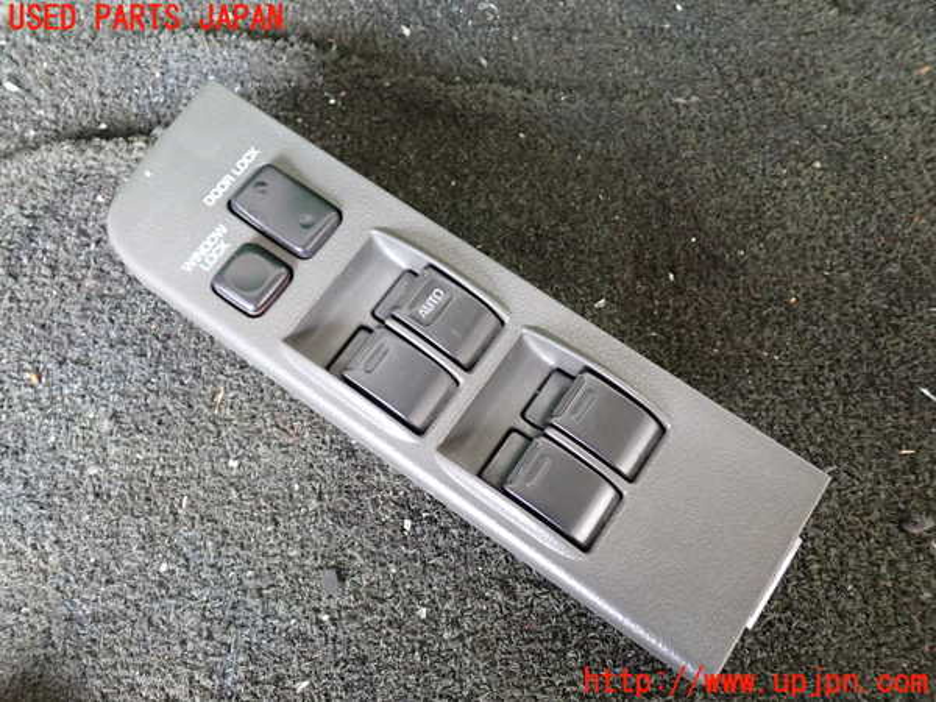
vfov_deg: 46.8
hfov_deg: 60.0
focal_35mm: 30
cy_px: 351
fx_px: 811
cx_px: 468
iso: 400
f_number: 2.3
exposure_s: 1/30
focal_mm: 5.4
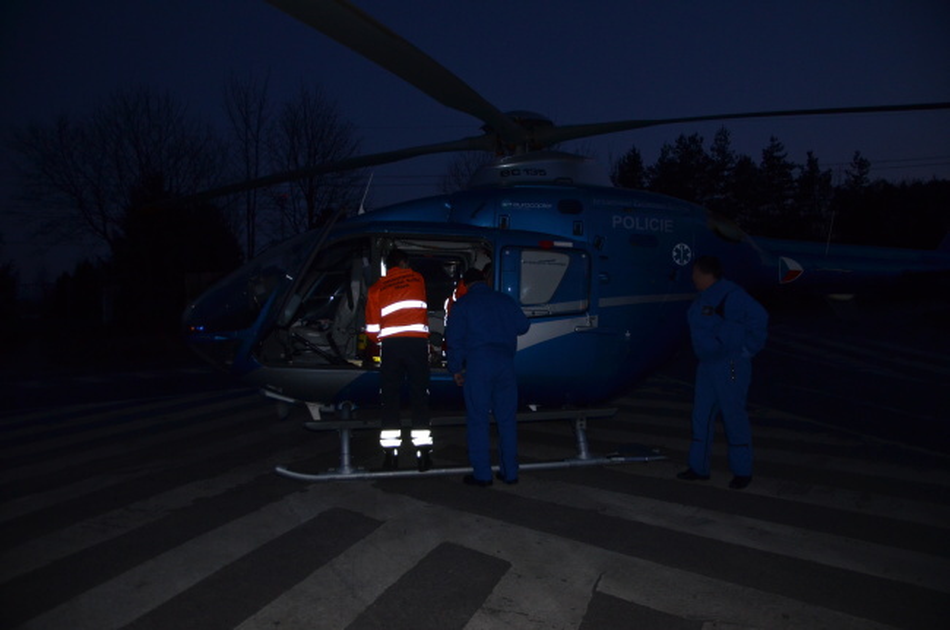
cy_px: 315
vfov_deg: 53.0
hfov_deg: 73.8
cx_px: 475
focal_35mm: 24
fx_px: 632
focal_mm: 16
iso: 800
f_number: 3.5
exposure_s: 1/60
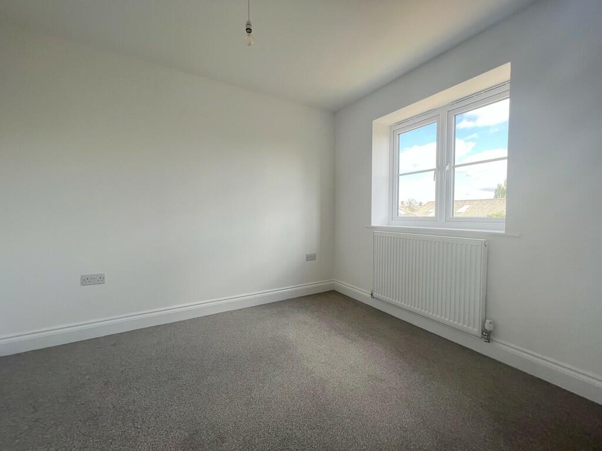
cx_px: 301
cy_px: 226
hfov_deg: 106.2
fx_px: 226
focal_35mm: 13
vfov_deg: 89.9
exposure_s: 1/116
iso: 32
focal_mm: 1.57
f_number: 1.8
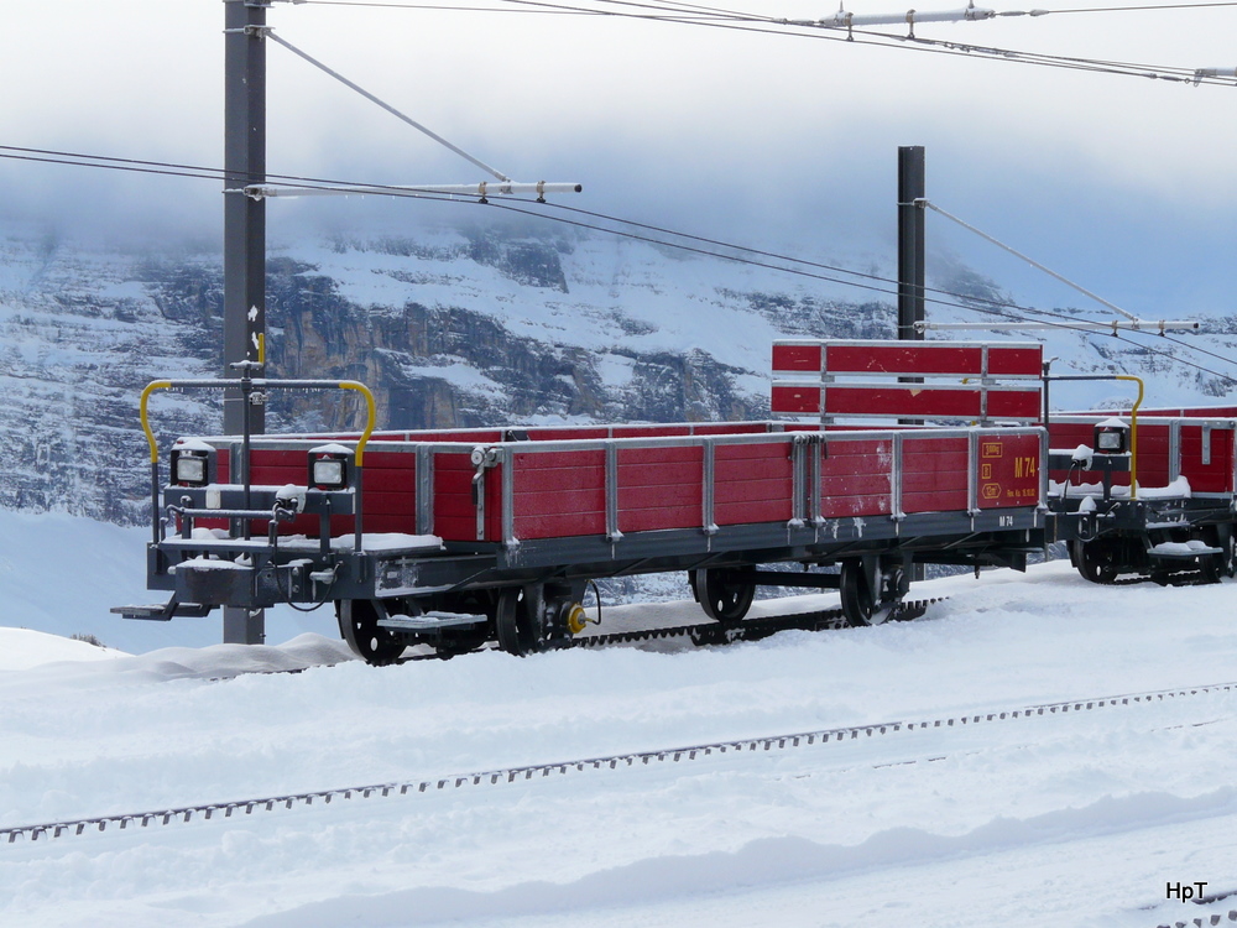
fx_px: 3788
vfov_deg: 14.0
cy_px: 464
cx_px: 618
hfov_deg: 18.5
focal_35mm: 106
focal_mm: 17.5
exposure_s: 1/320
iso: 100
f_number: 5.6
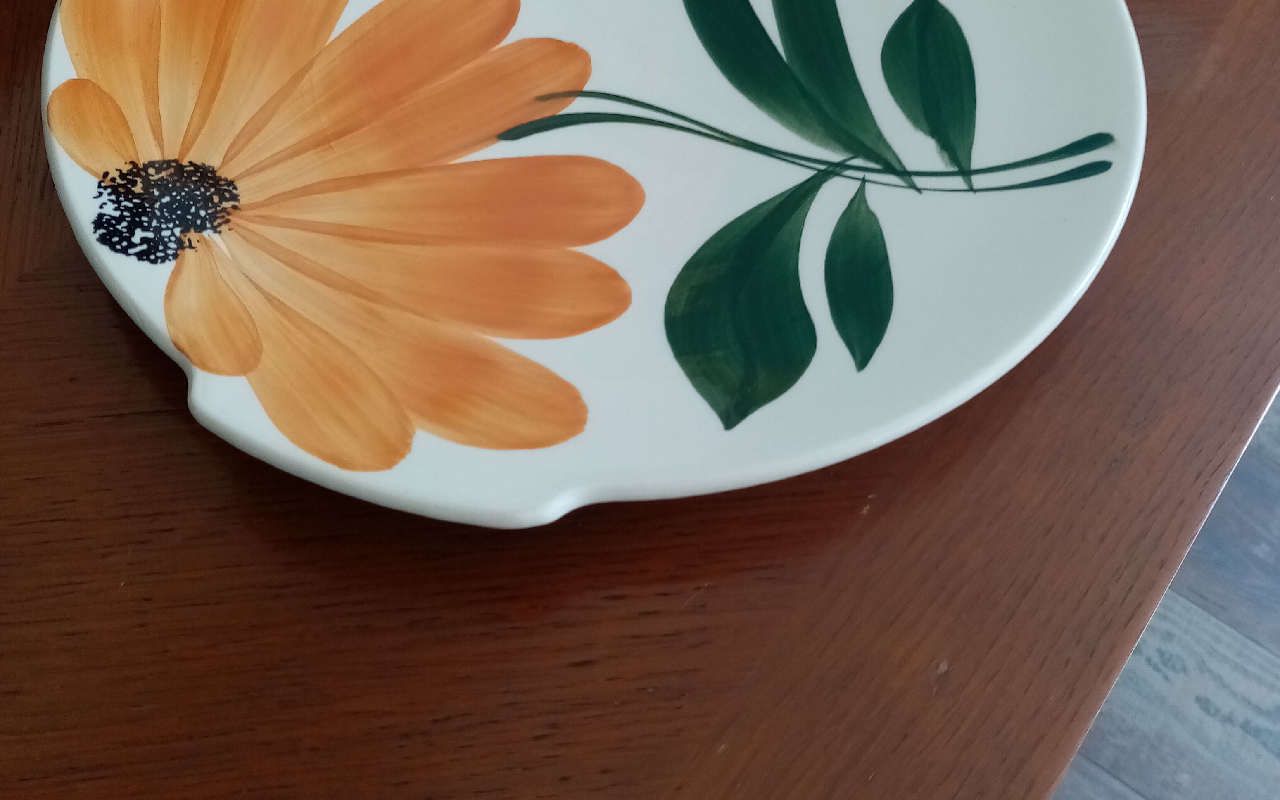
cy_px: 247
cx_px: 642
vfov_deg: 34.0
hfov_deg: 52.7
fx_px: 1291
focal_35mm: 37
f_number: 1.8
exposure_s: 1/33.3
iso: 124
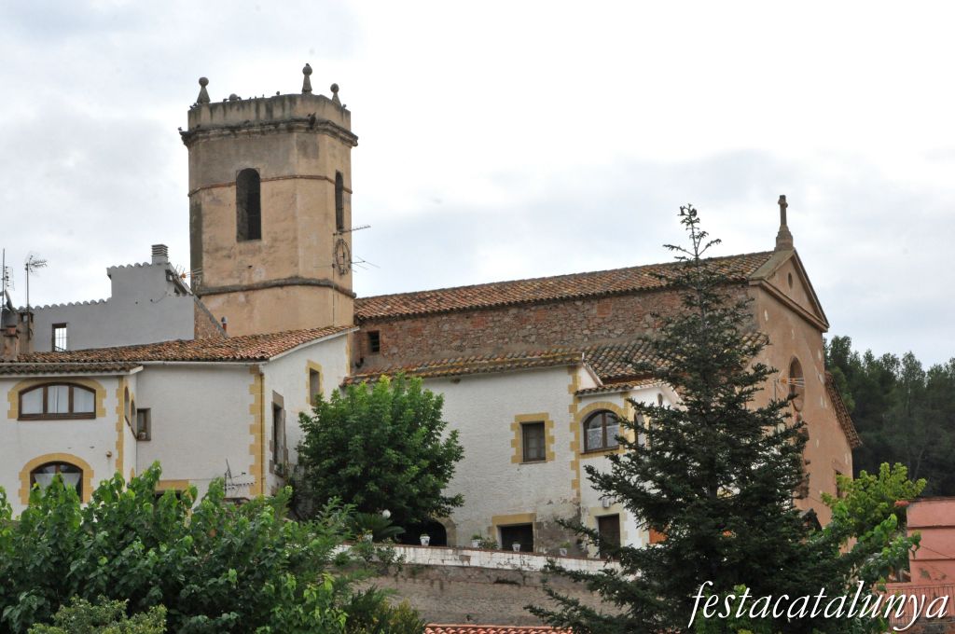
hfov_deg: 18.2
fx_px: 2981
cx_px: 478
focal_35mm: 112
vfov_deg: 12.1
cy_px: 317
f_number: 20
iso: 1000
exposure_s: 1/200
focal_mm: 75
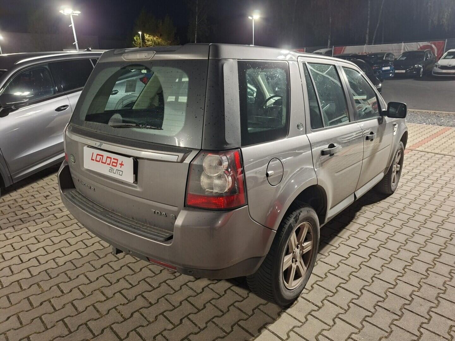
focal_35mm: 23
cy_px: 170
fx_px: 302
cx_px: 228
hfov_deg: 73.9
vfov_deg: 58.9
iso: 320
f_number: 1.8
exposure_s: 1/50
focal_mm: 5.54
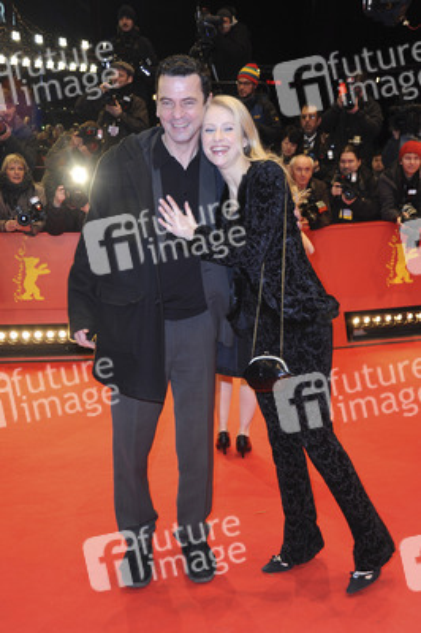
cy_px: 316
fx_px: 791
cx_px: 210
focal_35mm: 45
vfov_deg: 43.6
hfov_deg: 29.8
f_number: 5
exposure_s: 1/160
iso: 1000
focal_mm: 45
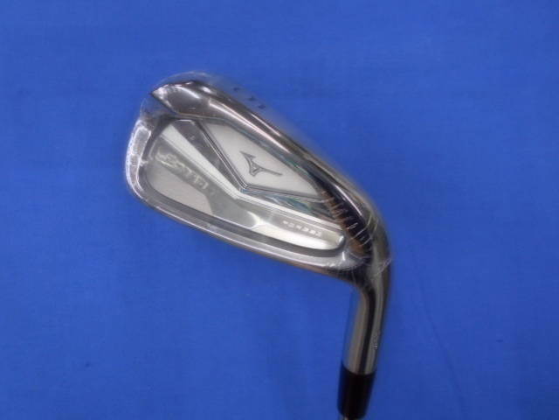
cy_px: 210
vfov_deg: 53.1
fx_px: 420
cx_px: 280
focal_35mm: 26
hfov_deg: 67.3
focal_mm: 4.6
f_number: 3.2
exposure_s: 1/30
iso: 160
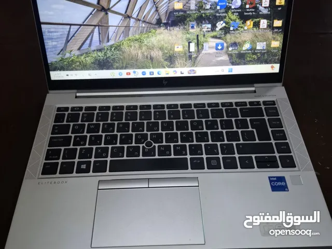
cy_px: 124
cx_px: 166
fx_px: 221
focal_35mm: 23
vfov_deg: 58.9
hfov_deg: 73.9
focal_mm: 5.54
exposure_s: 1/50
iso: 320
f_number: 1.8
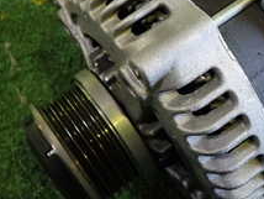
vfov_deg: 20.8
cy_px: 42
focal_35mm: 70
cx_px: 243
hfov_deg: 26.7
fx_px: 534
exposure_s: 1/30
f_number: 2
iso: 250
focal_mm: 4.5
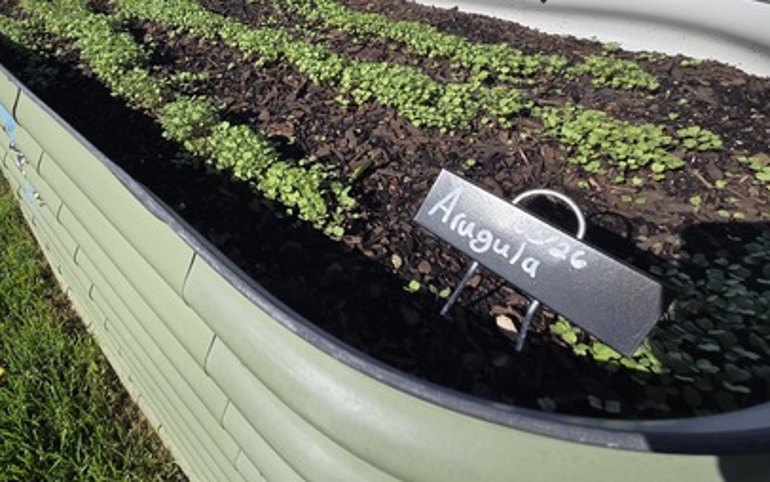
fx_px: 399
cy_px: 140
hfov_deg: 85.8
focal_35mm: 19
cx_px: 277
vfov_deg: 59.9
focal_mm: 2.2
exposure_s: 1/2476
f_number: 2.2
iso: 50
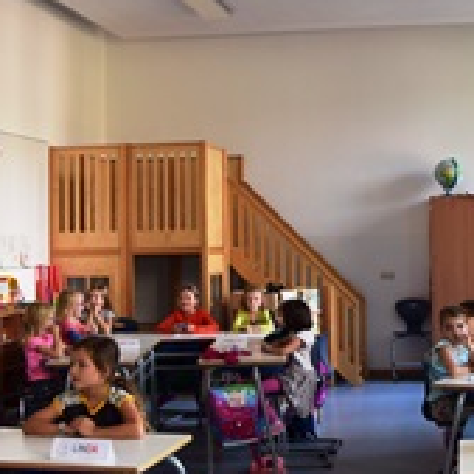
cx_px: 351
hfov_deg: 27.8
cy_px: 226
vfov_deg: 28.2
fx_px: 945
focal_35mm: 61
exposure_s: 1/15
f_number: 6.3
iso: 400
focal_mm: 18
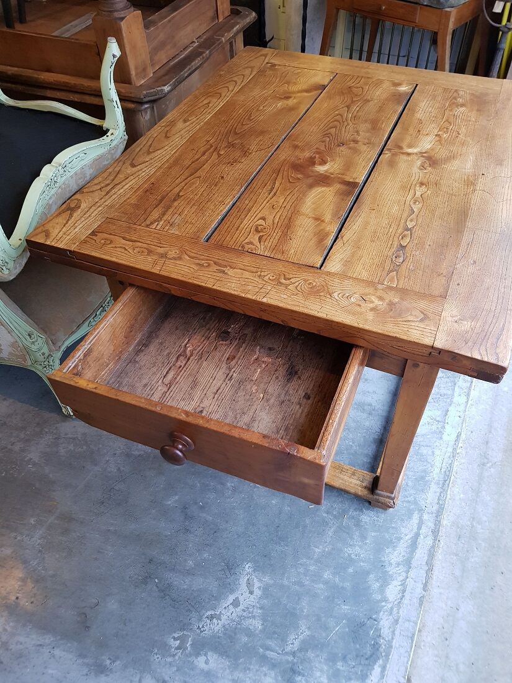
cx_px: 256
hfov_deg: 53.1
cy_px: 342
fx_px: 513
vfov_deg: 67.3
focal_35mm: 26
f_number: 1.7
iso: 250
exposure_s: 1/17
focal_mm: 4.2
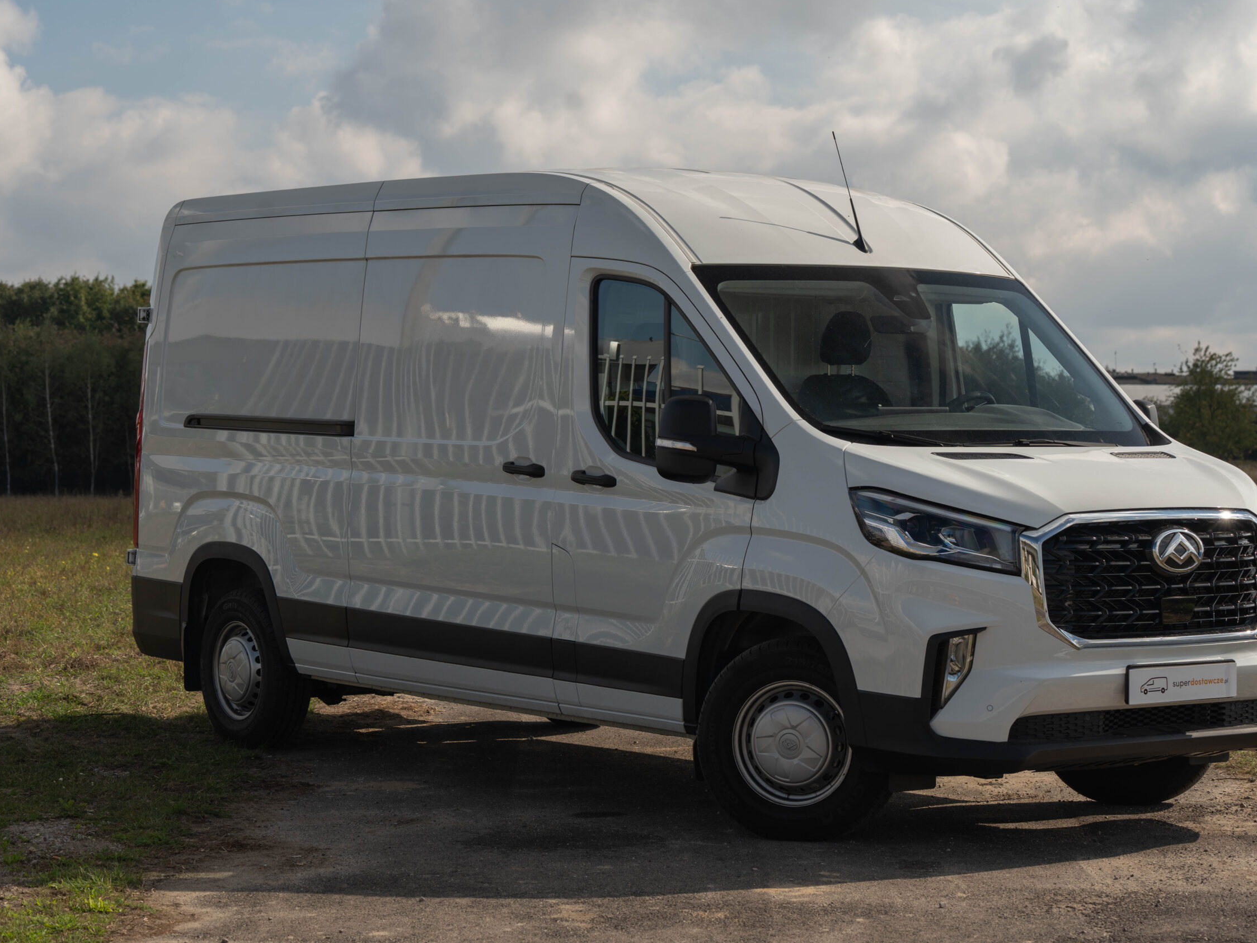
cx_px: 711
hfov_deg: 24.4
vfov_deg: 18.4
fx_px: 2905
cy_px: 469
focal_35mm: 80
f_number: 6.3
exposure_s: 1/200
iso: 100
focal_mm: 73
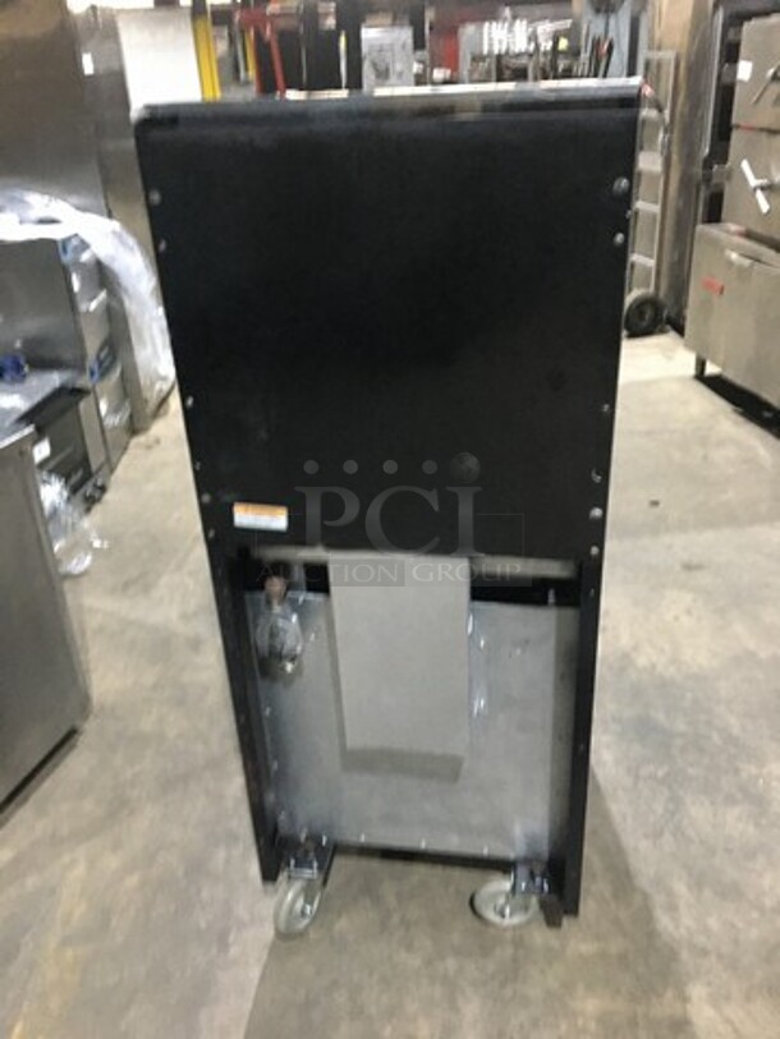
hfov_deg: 48.2
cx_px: 390
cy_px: 520
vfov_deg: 61.7
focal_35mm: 29
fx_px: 871
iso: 400
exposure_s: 1/15
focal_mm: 4.15
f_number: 2.2
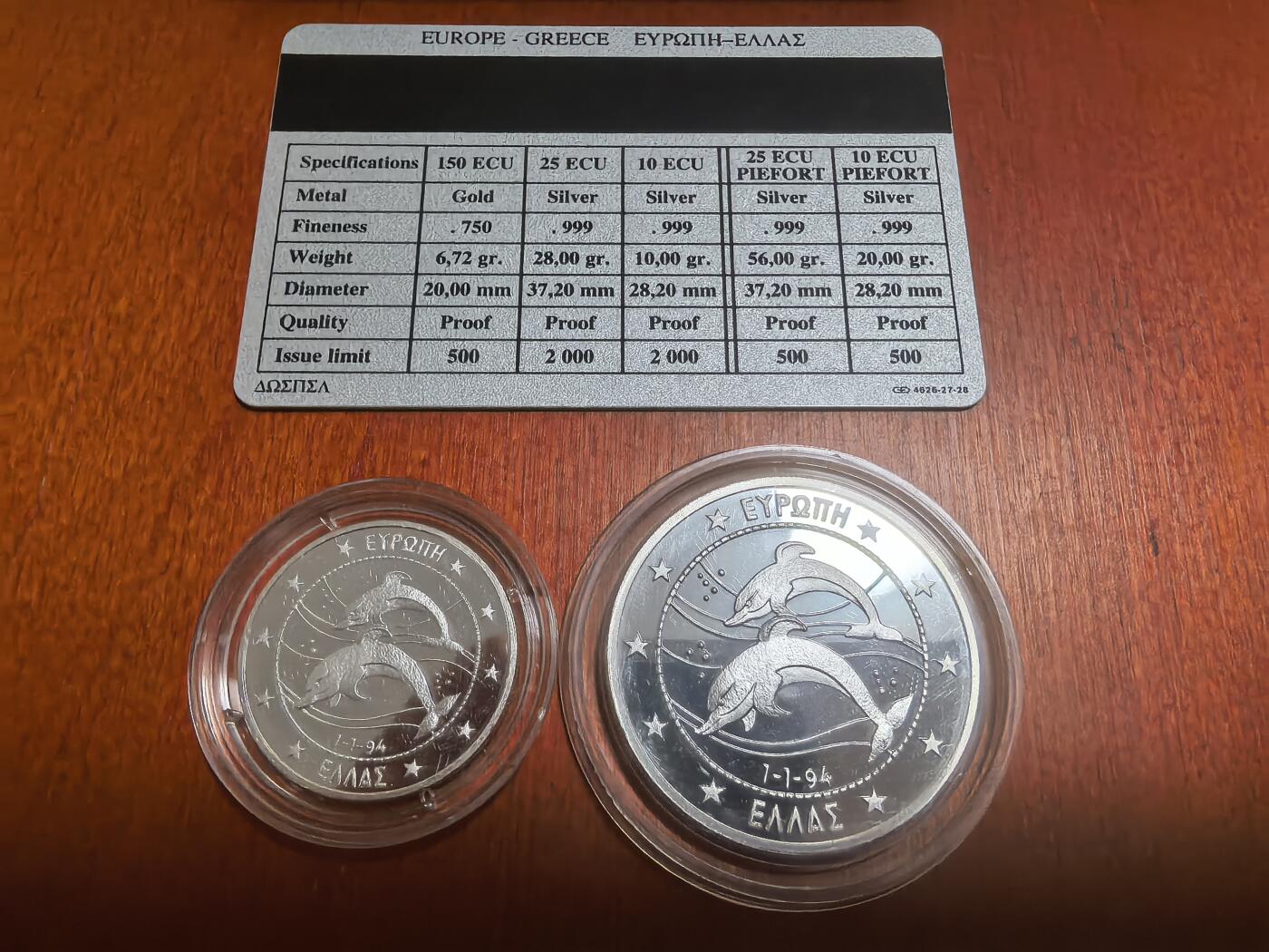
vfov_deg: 56.8
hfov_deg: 71.6
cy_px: 476
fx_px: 880
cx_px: 634
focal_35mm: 24
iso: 160
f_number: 2.2
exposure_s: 1/50
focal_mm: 1.68
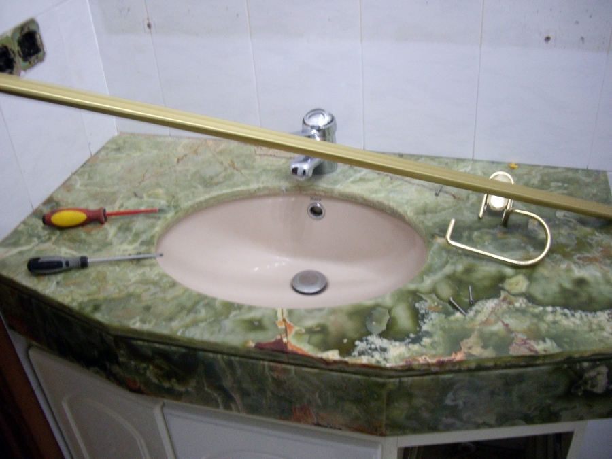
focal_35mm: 38
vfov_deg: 37.7
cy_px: 230
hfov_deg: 49.0
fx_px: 672
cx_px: 306
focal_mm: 7.9
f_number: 2.8
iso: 400
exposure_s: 1/15
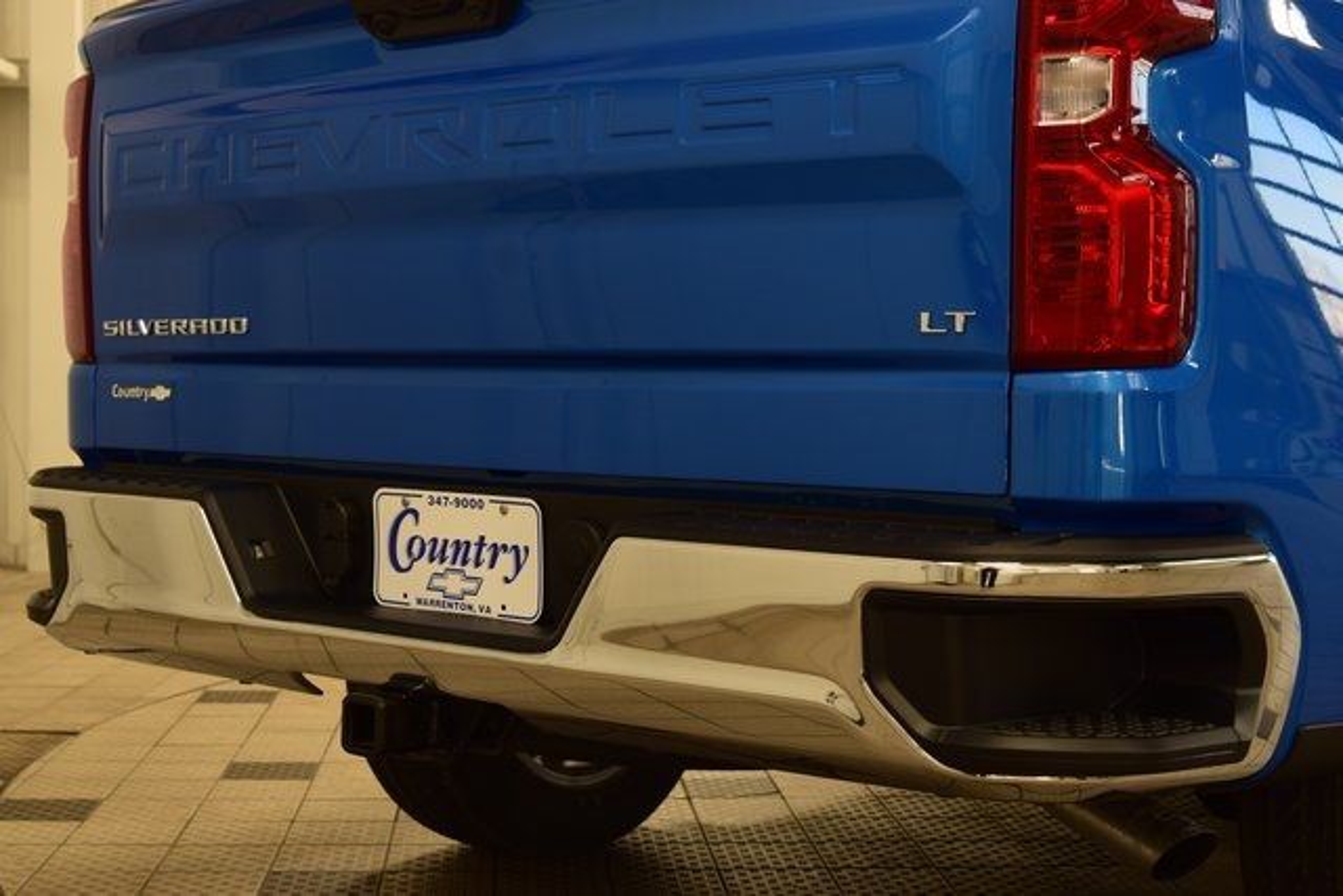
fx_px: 2015
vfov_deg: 25.1
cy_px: 448
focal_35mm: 54
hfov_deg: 36.9
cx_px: 672
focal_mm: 36
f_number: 6.3
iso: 400
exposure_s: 1/15
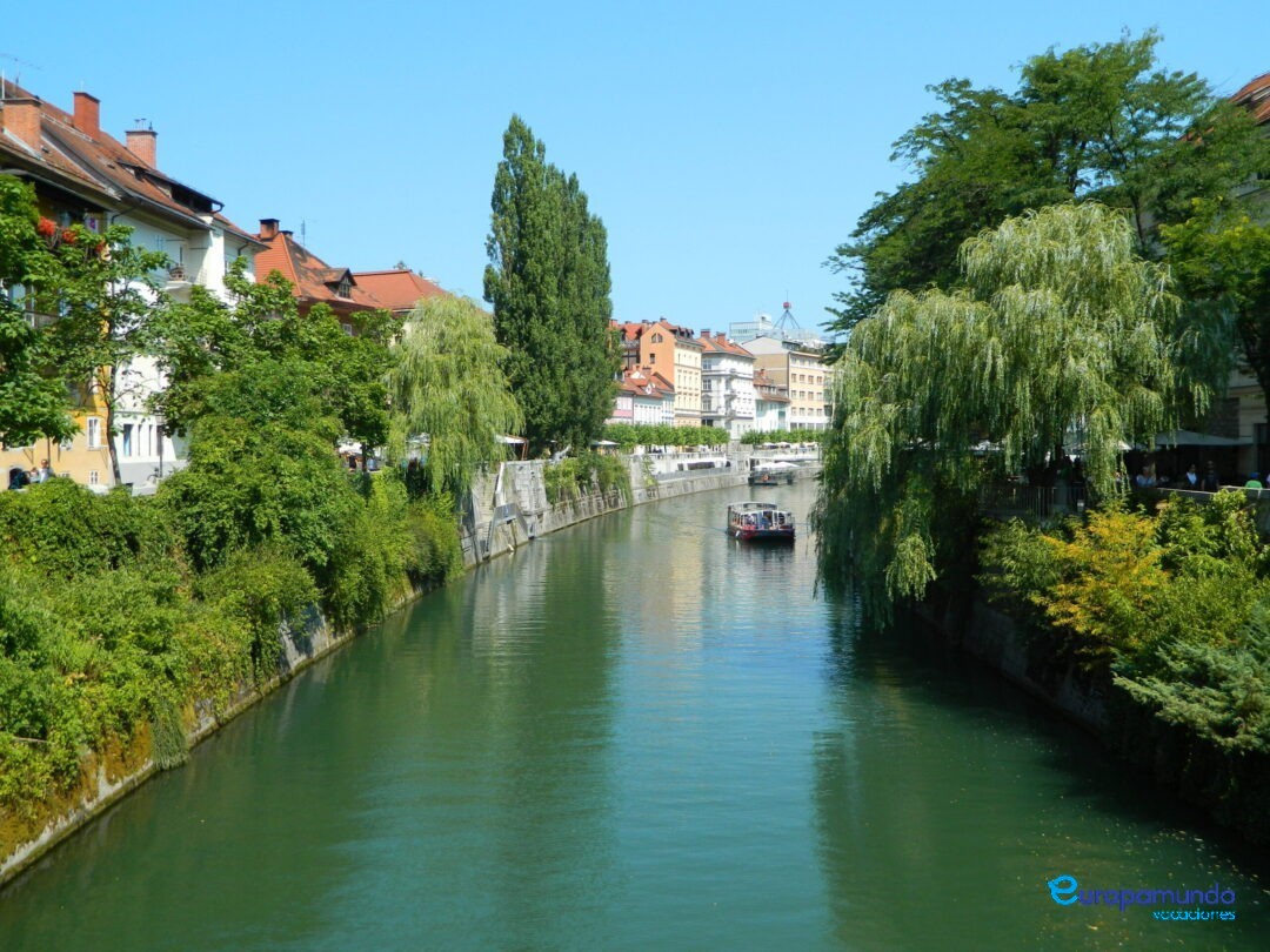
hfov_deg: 58.4
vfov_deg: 45.4
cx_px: 635
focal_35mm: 31
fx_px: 1137
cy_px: 476
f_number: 3.2
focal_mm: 5.6
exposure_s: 1/640
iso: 80
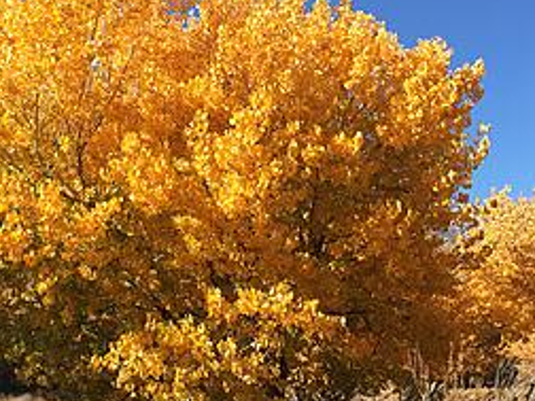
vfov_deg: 31.5
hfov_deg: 40.7
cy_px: 185
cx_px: 178
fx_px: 711
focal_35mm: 46
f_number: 2.2
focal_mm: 4.15
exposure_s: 1/1068
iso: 32
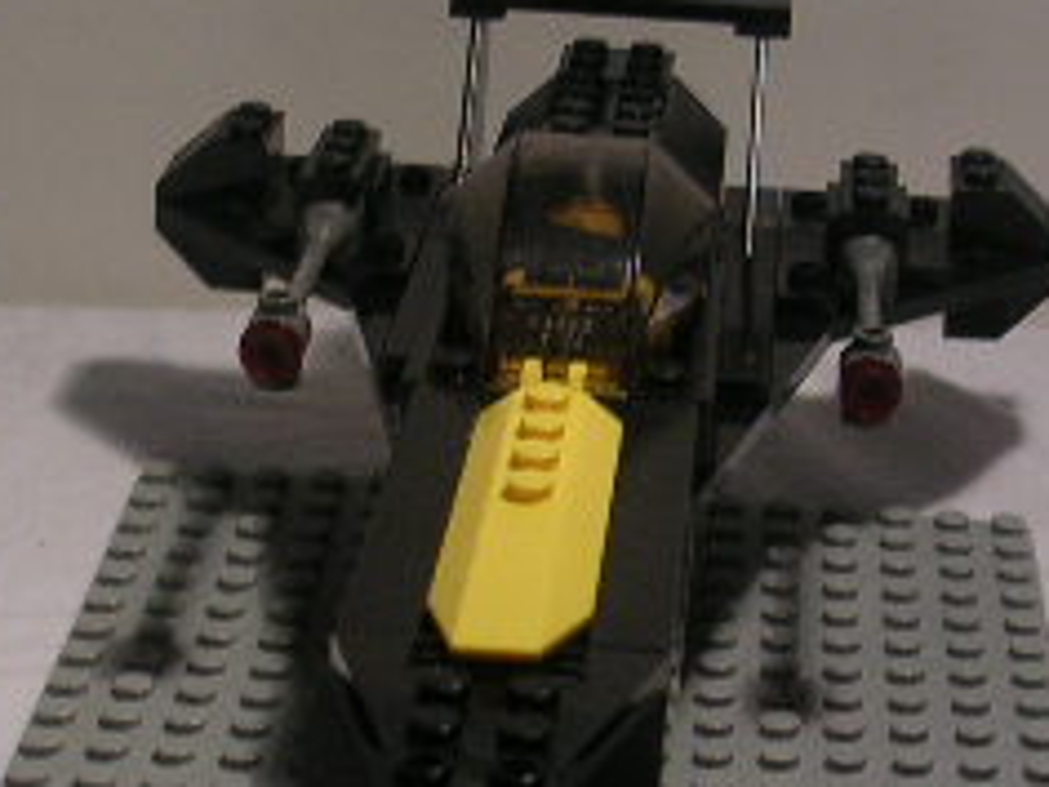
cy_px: 476
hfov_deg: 19.0
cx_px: 720
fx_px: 3121
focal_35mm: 103
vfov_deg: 14.4
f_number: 2.8
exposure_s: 1/30
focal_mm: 5.8
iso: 50
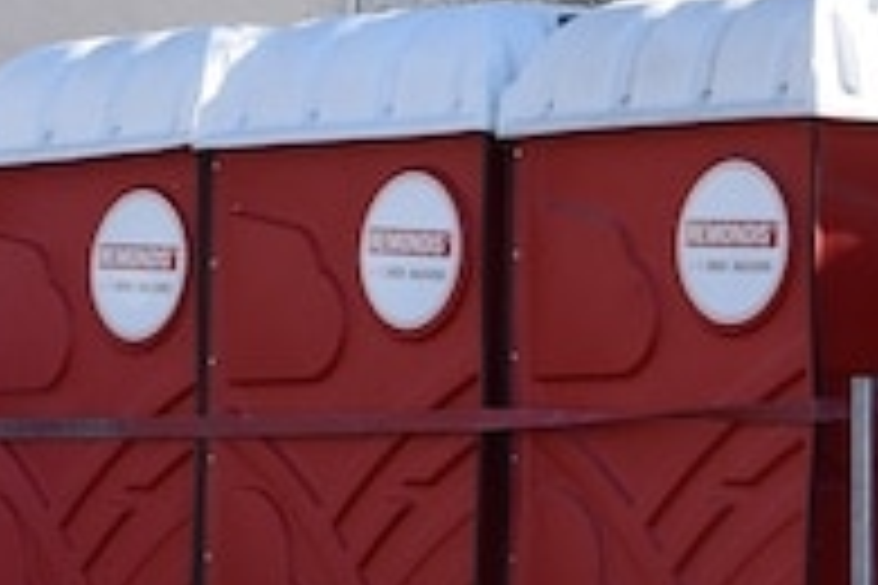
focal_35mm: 367
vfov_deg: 3.7
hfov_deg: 5.6
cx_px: -455
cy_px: 554
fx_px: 8950
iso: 280
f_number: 8
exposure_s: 1/250
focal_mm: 70
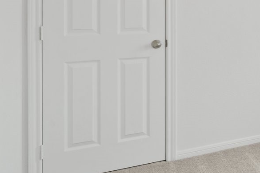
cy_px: 12
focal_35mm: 49
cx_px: 383
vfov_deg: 26.4
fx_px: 354
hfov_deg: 28.1
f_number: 10
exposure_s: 1/15
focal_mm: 14
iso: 320
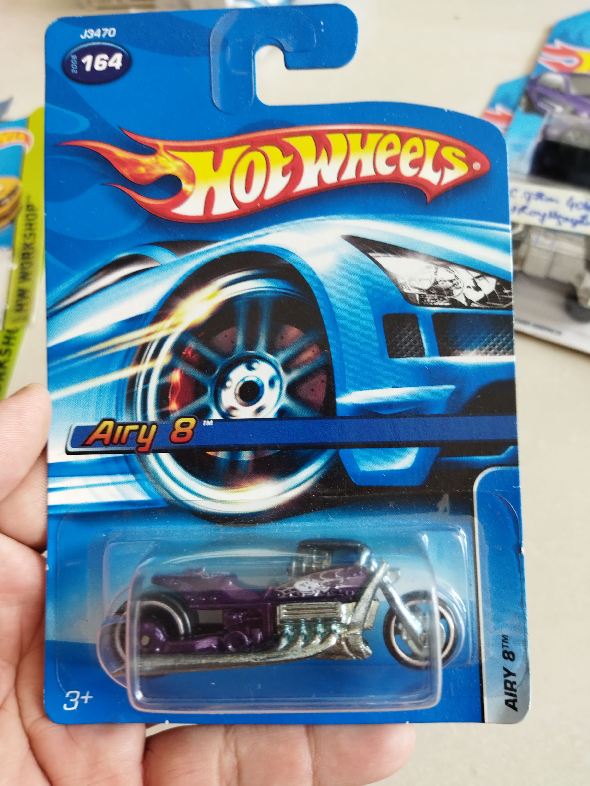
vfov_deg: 65.3
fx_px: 614
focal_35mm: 27
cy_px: 393
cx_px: 295
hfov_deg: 51.4
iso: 109
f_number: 1.79
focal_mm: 4.71
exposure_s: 1/50
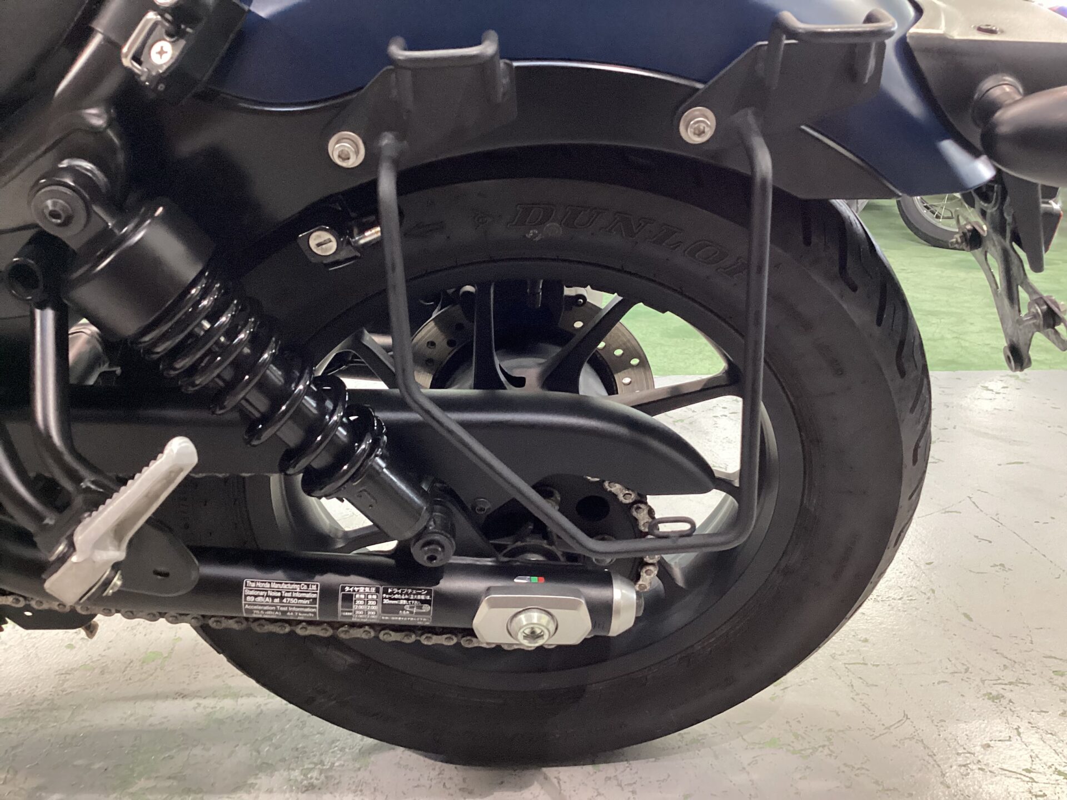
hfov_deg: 58.4
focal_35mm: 31
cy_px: 400
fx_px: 956
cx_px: 534
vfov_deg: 45.4
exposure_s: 1/50
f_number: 2.4
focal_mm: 3.3
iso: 200
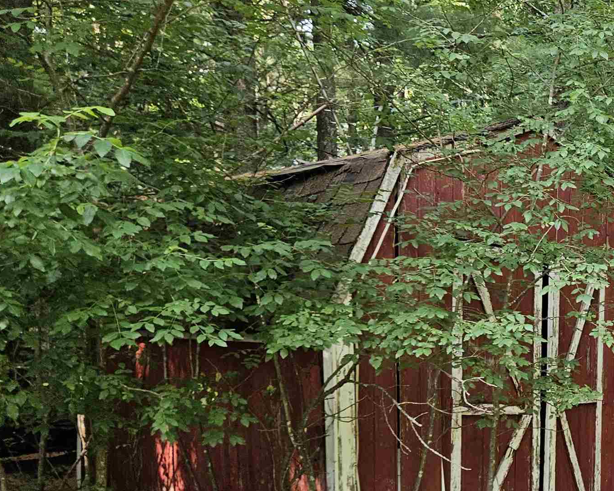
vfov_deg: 28.8
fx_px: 927
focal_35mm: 51
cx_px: 623
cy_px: 420
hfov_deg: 33.4
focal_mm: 5.4
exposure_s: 1/180
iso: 80
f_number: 1.8
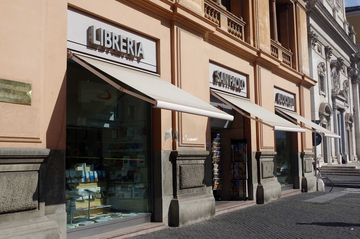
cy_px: 120
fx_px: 420
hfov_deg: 46.4
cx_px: 180
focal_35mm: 42
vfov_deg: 31.8
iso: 200
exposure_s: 1/200
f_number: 14
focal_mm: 28.13
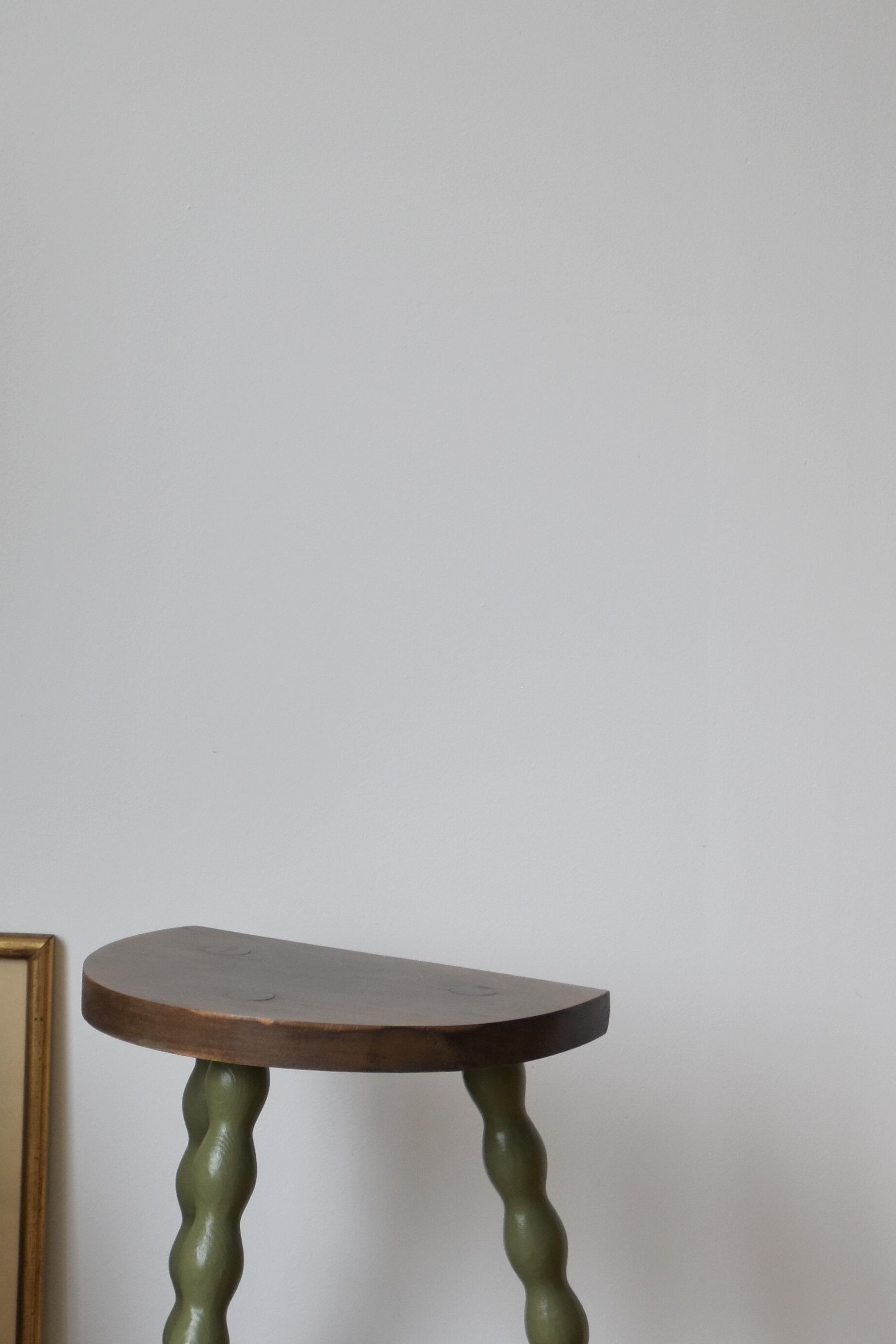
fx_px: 8399
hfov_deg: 6.1
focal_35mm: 225
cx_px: 120
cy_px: 947
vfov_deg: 9.1
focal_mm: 72
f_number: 4.8
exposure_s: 1/125
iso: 400
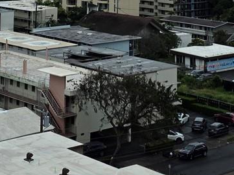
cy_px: -89
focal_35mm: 102
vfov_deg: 13.6
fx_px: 690
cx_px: 123
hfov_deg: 19.3
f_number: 1.7
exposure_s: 1/4889
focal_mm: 6.25
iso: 80
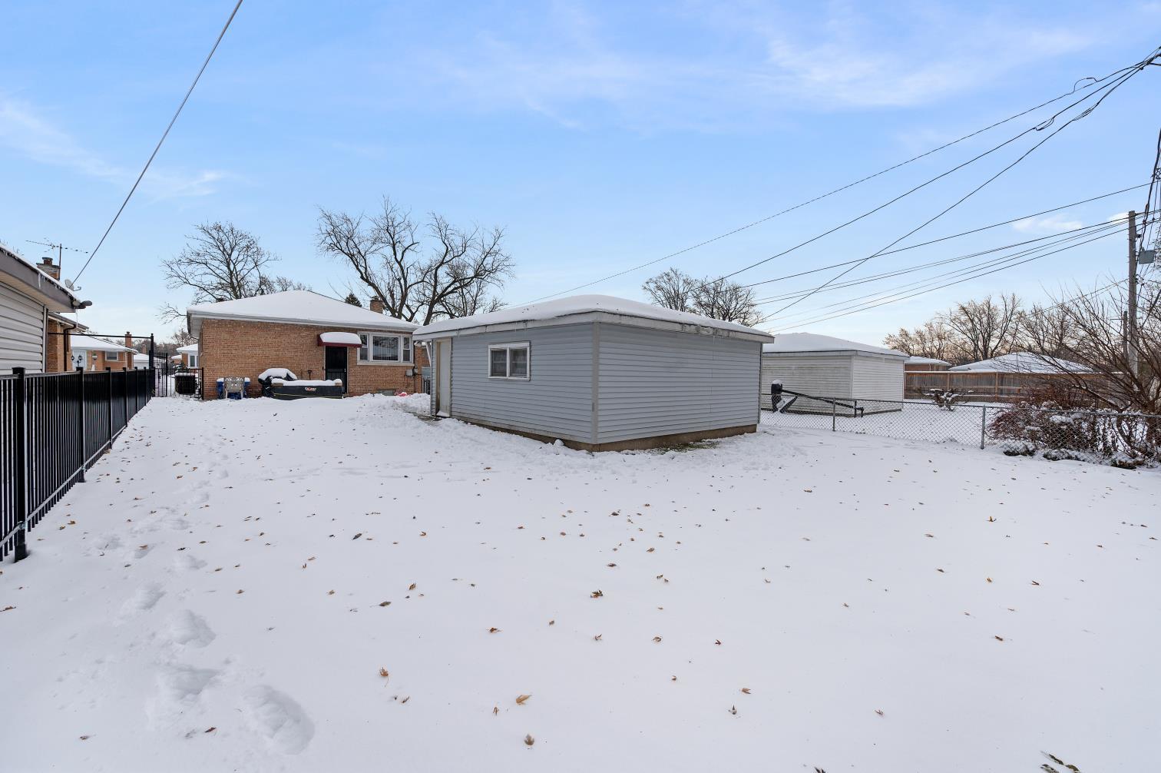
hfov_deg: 104.3
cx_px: 580
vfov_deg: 81.1
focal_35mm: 14
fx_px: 451
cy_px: 386
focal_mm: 14
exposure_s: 1/400
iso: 400
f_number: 9
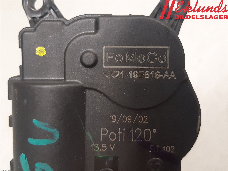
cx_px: 114
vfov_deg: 53.1
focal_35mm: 26
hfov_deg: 67.3
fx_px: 171
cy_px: 86
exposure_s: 1/33
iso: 250
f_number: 1.7
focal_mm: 3.93
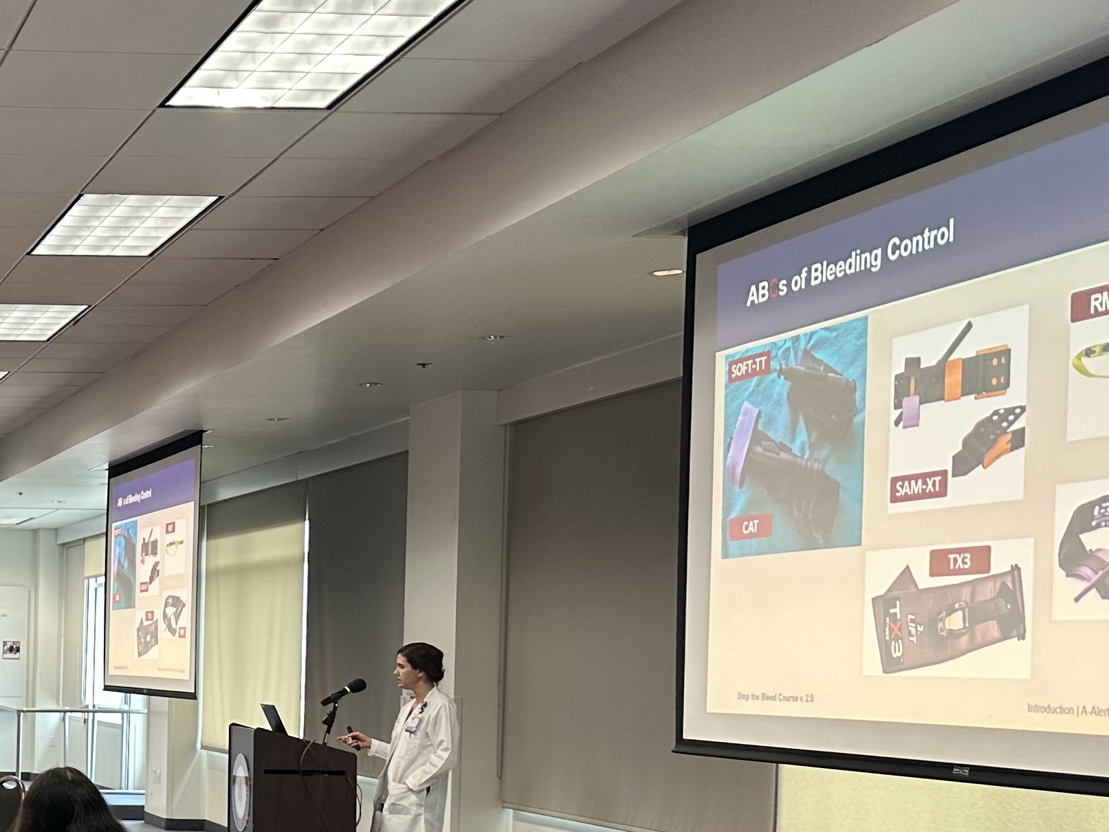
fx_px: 1922
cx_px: -264
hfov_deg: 27.7
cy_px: 697
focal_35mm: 60
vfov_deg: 23.9
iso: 125
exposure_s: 1/60
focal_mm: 6.86
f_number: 1.78
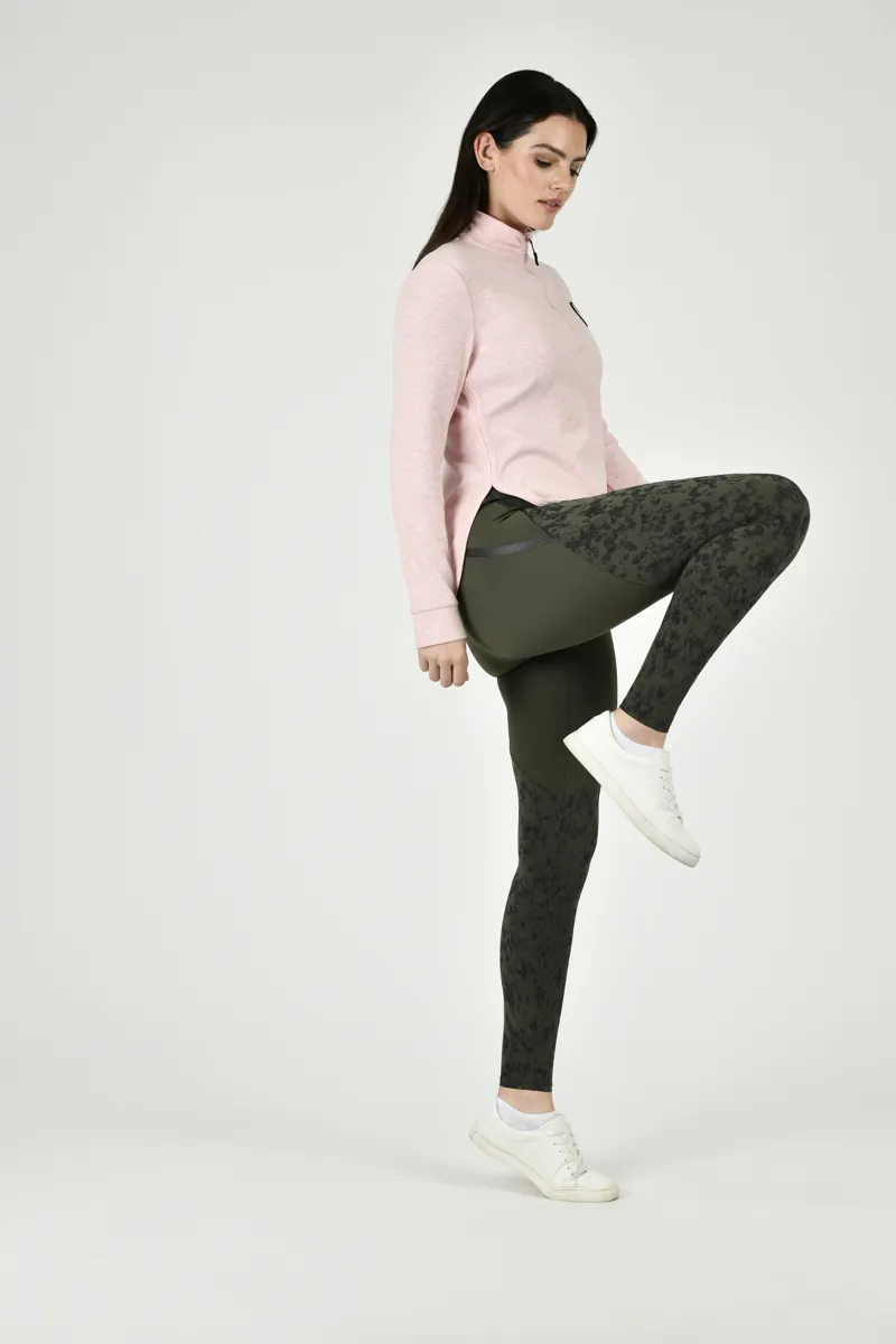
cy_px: 672
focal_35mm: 70
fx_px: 2613
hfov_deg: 19.5
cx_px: 448
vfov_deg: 28.8
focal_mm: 70
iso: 200
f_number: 6.3
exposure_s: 1/160
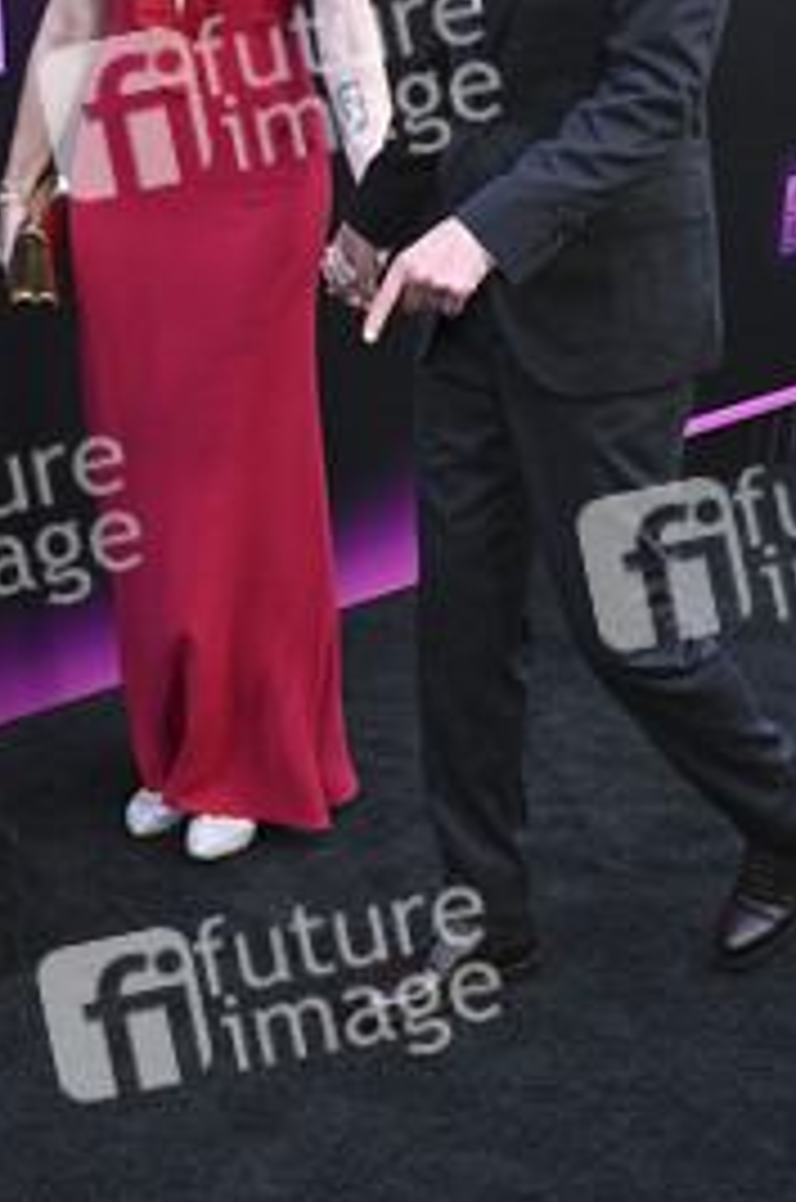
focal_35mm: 63
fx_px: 2098
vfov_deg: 31.4
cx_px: 400
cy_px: 320
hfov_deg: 21.5
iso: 1600
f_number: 5.6
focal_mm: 42
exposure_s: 1/320
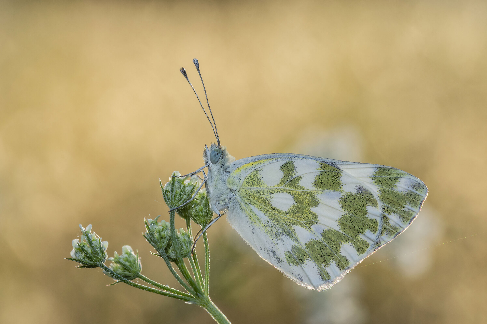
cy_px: 162
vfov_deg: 8.7
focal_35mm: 158
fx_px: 2130
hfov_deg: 13.0
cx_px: 244
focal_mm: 105
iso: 320
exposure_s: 1/160
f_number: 14
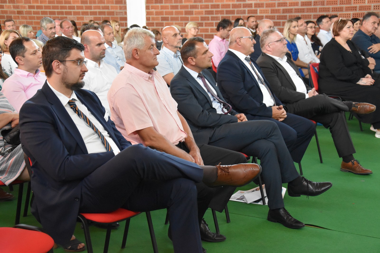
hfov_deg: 33.4
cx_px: 190
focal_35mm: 60
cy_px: 126
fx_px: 633
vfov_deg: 22.6
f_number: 4.5
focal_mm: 40
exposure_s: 1/80
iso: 3200
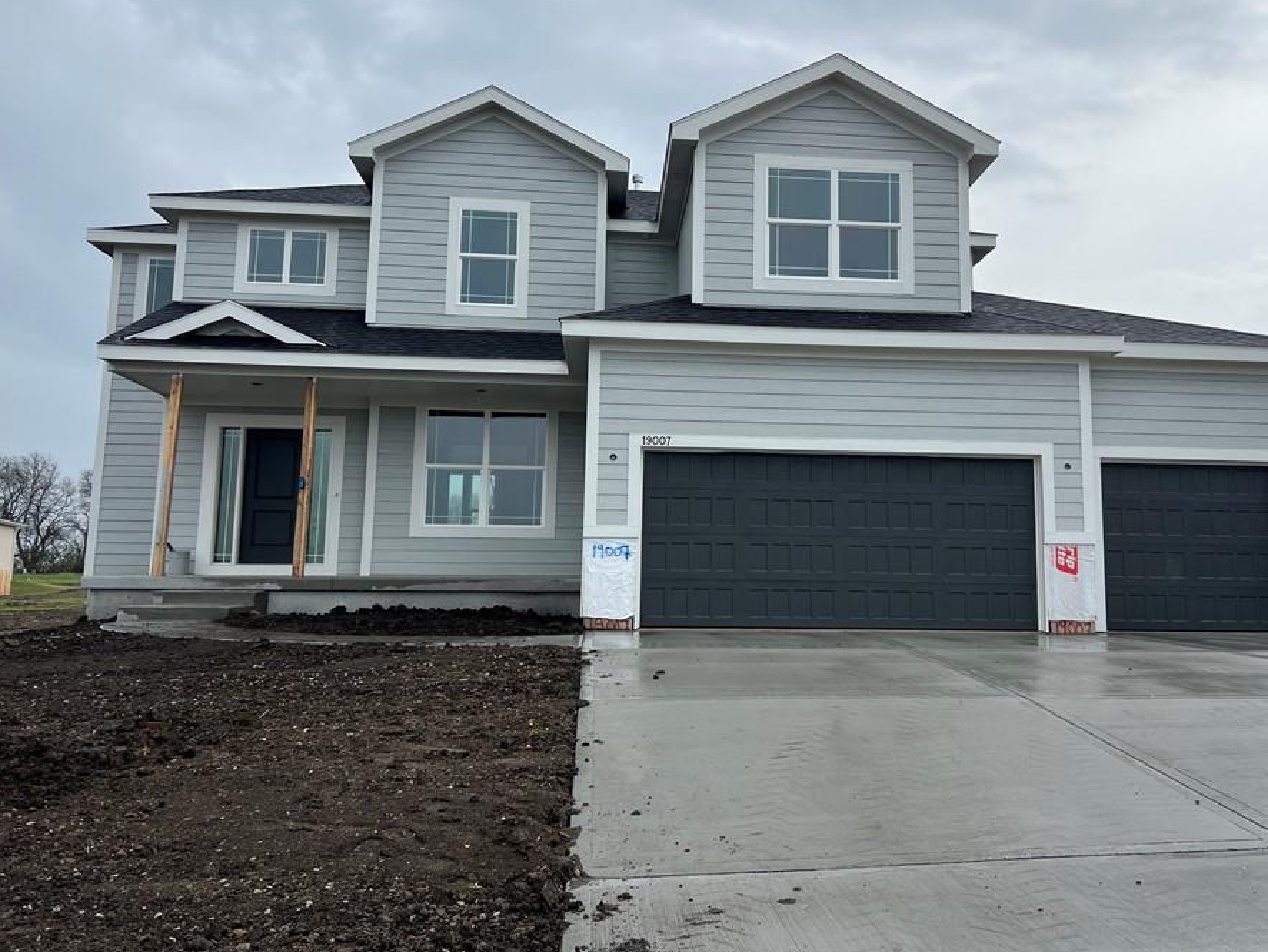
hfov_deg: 59.7
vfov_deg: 46.7
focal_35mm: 30
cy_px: 425
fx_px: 1099
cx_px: 722
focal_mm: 5.7
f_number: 1.5
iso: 50
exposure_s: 1/4831
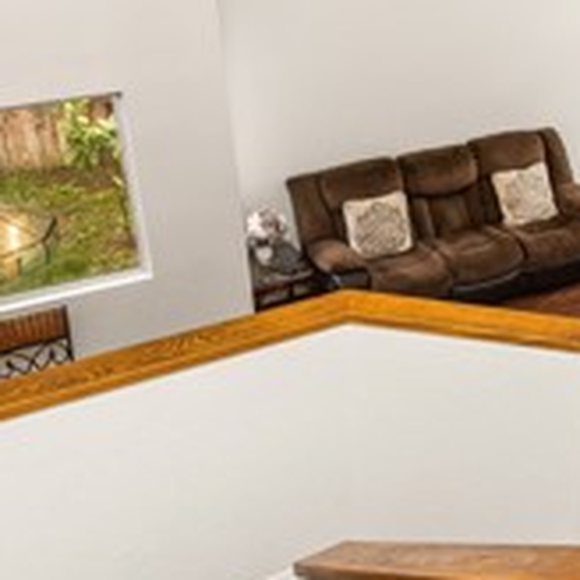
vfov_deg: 31.2
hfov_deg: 28.7
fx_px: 1036
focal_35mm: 55
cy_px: 242
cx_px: 622
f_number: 5.6
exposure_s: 1/8
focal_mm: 16.5
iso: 125
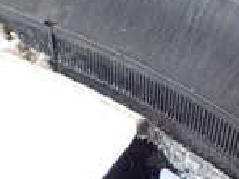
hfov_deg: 16.1
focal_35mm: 122
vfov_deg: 12.1
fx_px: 842
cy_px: 160
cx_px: 94
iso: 320
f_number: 2.3
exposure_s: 1/125
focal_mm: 5.4
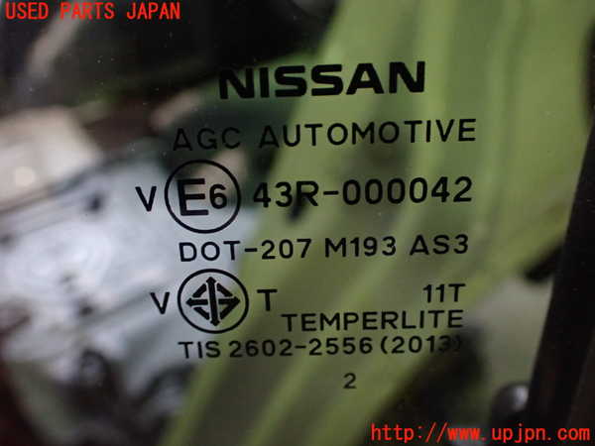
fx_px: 516
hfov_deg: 60.0
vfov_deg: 46.8
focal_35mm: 30
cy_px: 223
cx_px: 298
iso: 800
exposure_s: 1/30
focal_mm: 5.4
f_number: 2.3
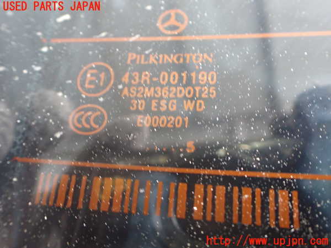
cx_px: 166
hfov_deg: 60.0
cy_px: 124
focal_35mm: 30
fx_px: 287
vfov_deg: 46.8
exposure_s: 1/30
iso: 1000
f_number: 2.3
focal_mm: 5.4
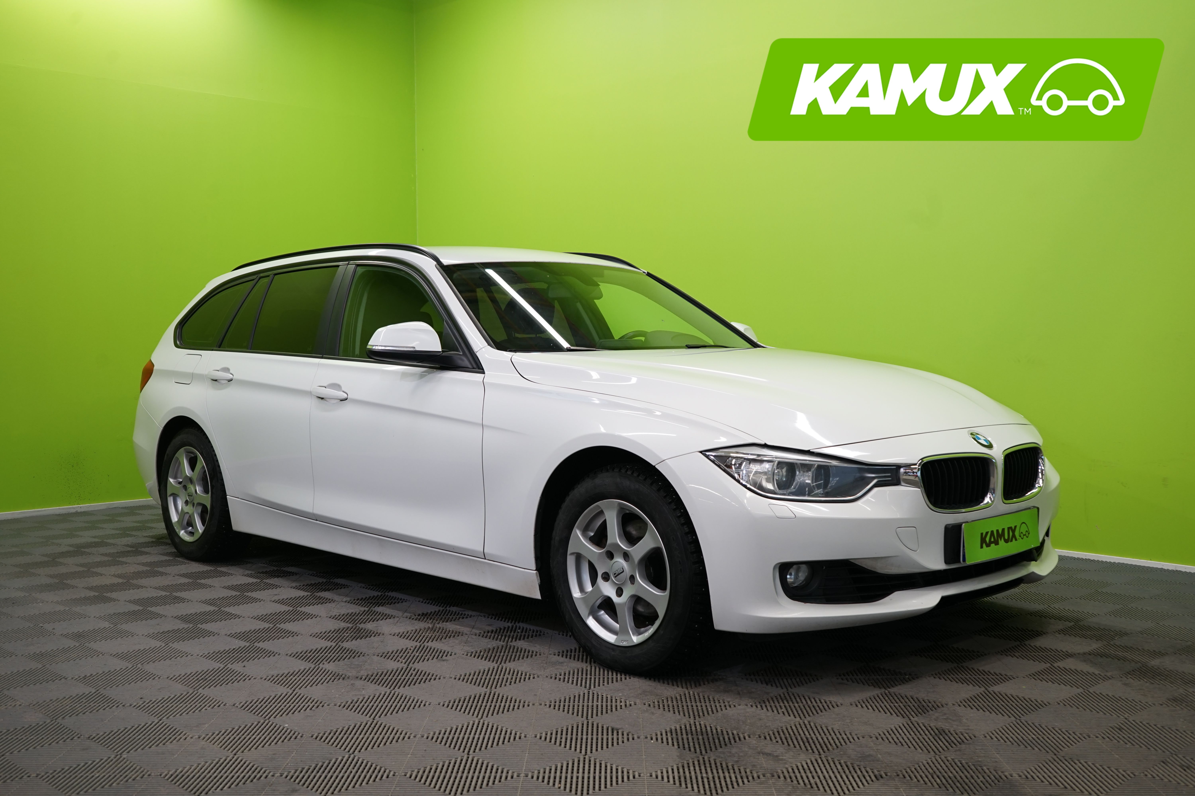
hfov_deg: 51.9
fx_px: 1228
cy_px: 398
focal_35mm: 37
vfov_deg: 35.9
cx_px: 598
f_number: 6.3
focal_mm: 37
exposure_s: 1/30
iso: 500
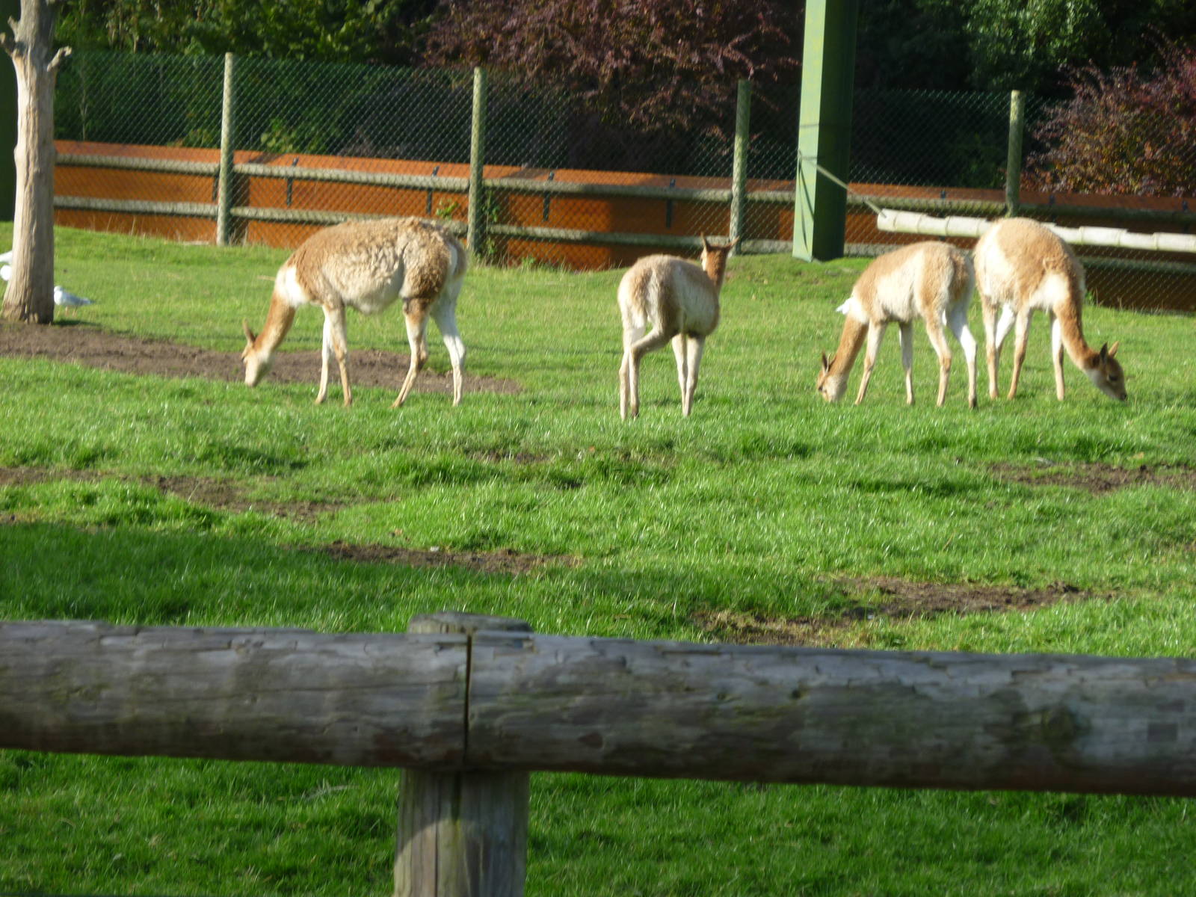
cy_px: 448
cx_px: 598
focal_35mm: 200
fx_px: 6910
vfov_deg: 7.4
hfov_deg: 9.9
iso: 100
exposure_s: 1/125
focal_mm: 36
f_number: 5.9
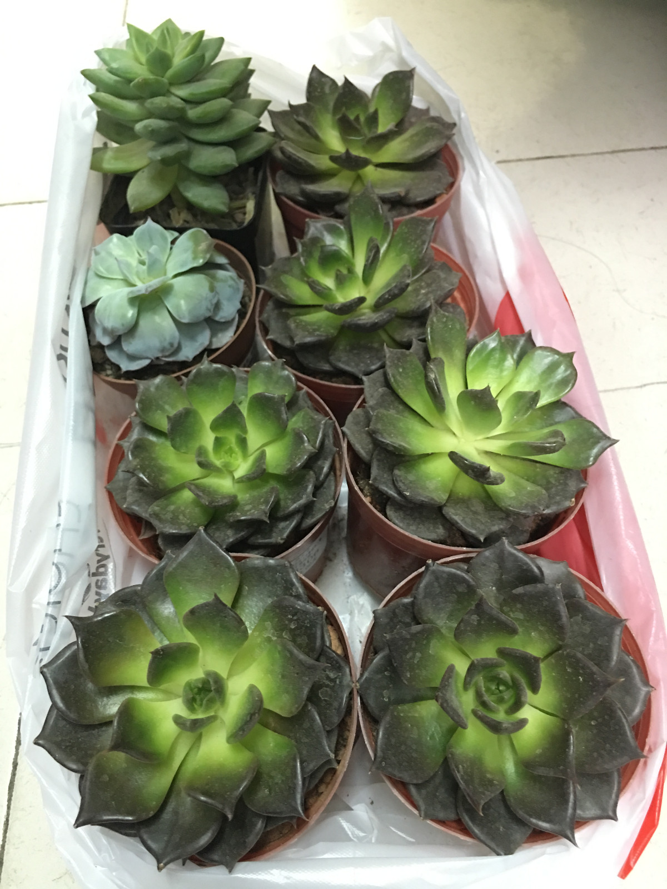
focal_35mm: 29
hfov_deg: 48.2
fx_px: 745
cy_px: 444
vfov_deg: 61.7
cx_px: 334
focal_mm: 4.15
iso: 80
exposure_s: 1/4
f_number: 2.2
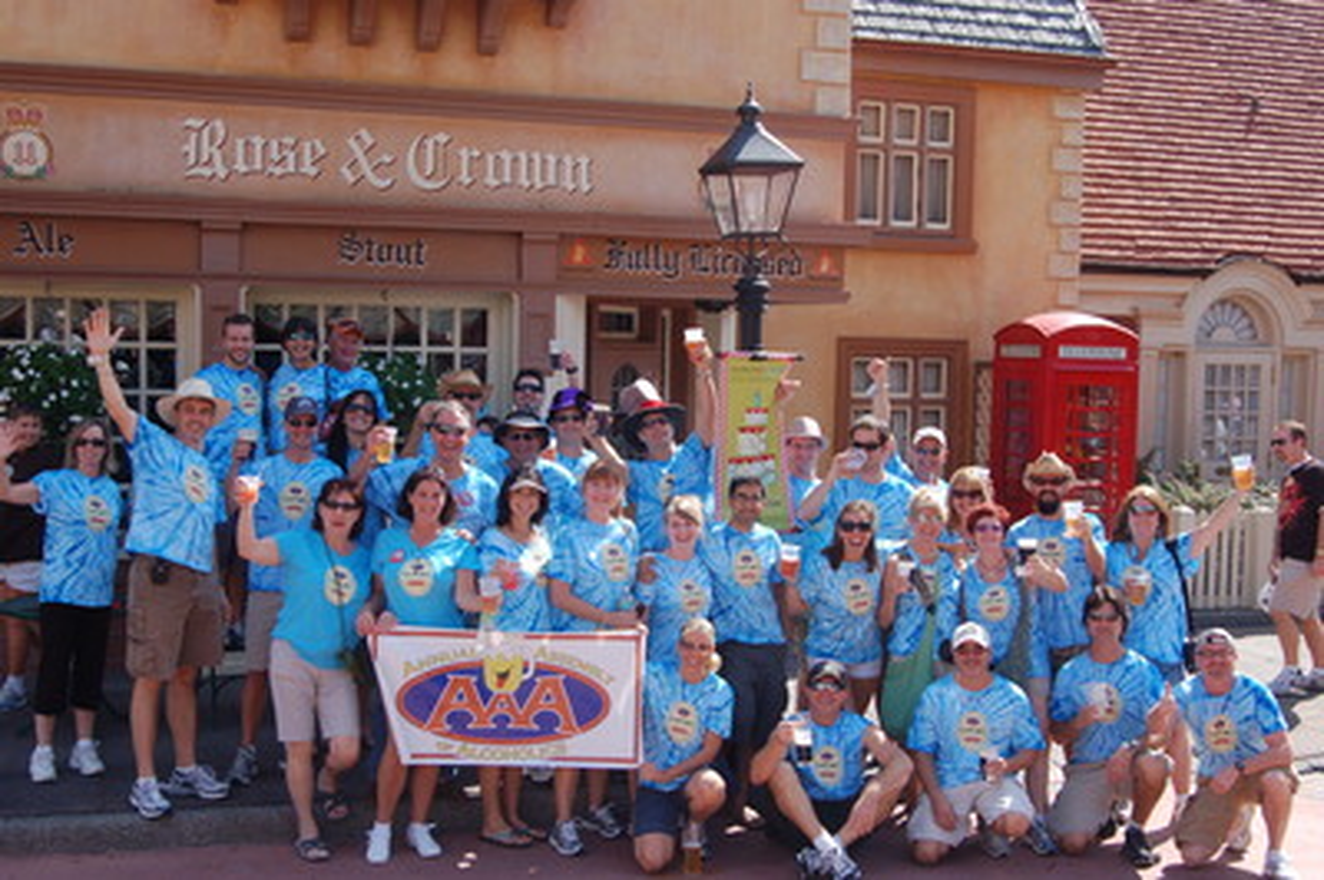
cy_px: 440
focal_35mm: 45
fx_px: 1654
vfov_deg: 29.8
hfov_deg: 43.6
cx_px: 662
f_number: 8
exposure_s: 1/250
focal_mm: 30
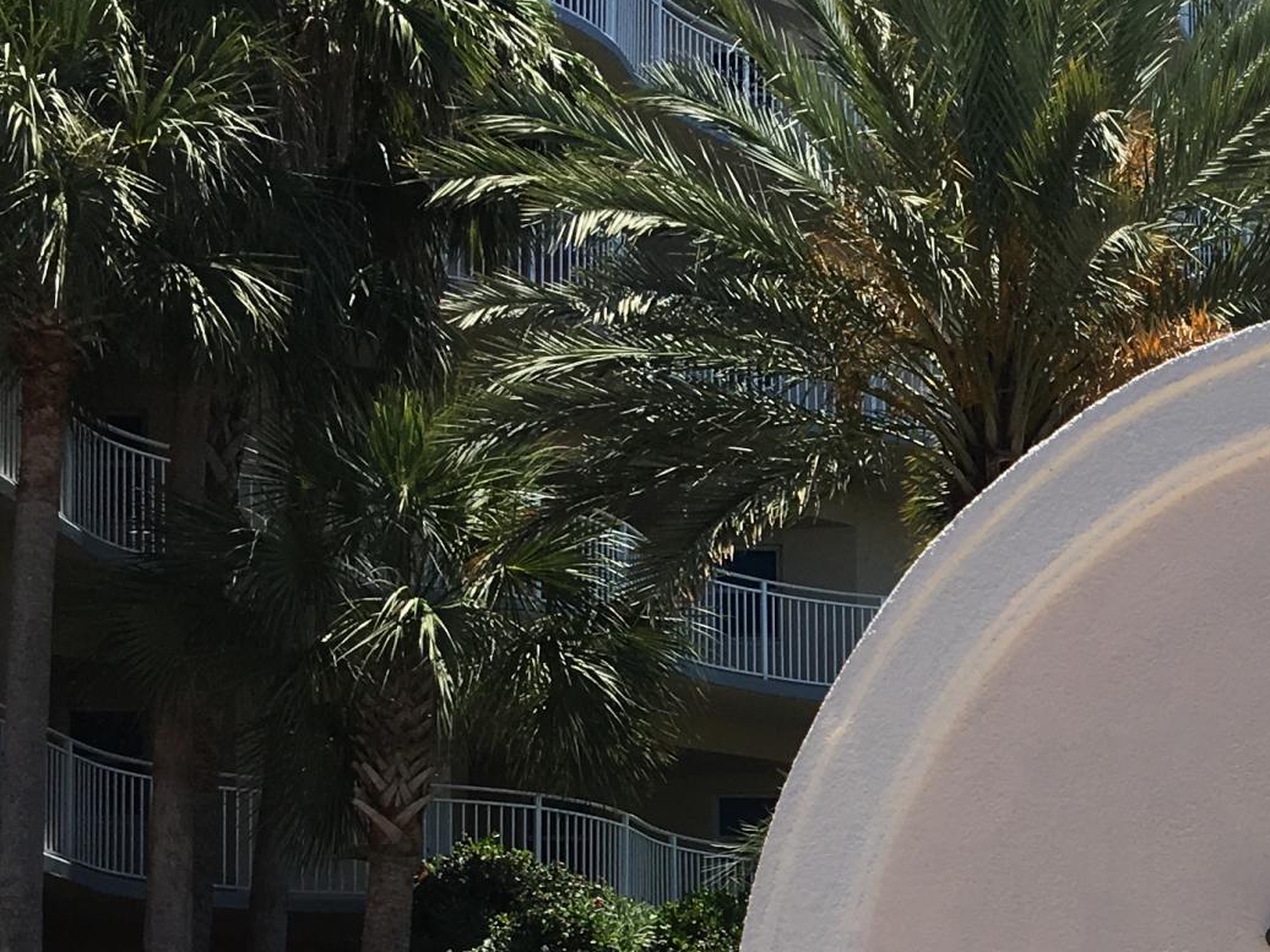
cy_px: 1193
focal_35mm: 84
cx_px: 1545
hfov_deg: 21.5
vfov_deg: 16.7
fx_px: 3082
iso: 25
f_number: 2.2
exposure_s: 1/1282
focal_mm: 4.15
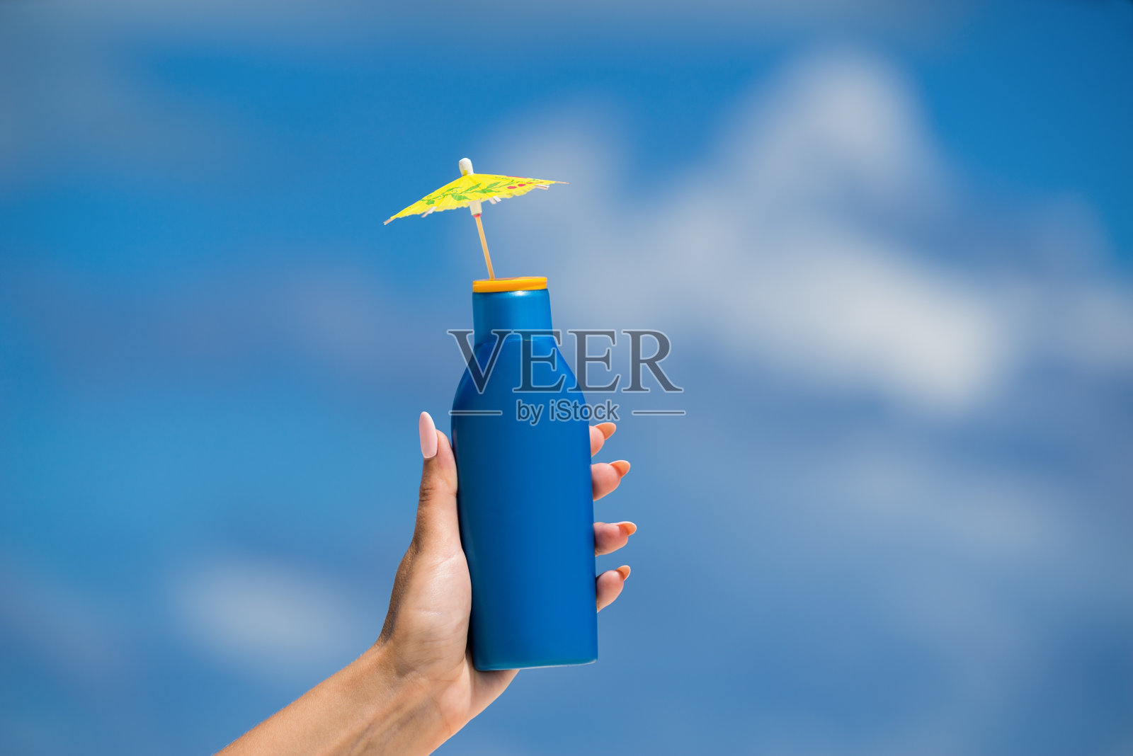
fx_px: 6296
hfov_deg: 10.3
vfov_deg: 6.9
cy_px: 378
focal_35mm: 200
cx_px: 566
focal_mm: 200
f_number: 5.6
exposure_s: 1/1000
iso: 100
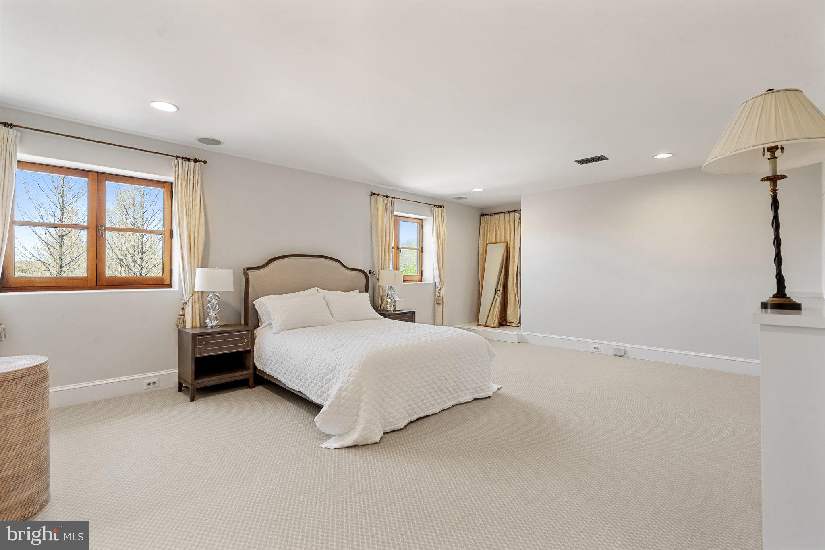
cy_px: 275
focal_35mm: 16
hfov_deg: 96.7
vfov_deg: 73.7
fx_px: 367
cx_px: 412
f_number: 8
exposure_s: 1/10
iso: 500
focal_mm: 16
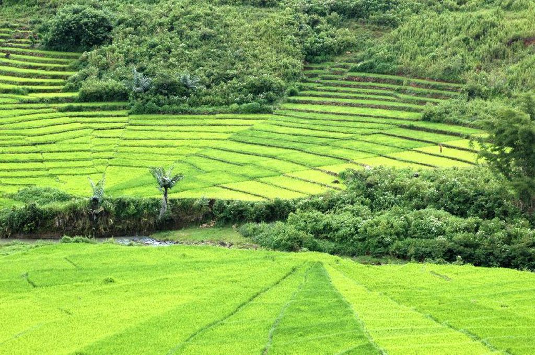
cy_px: 178
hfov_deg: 19.5
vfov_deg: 13.0
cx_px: 268
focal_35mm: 105
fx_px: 1558
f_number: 6.3
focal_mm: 70
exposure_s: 1/160
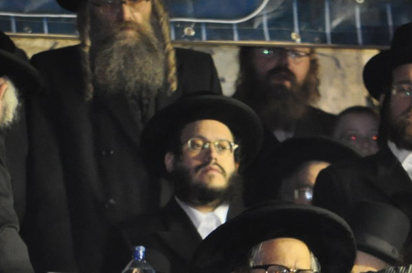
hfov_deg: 2.1
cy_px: 290
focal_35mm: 970
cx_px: 273
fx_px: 11083
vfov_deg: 1.4
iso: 2000
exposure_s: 1/60
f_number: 5.6
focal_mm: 280
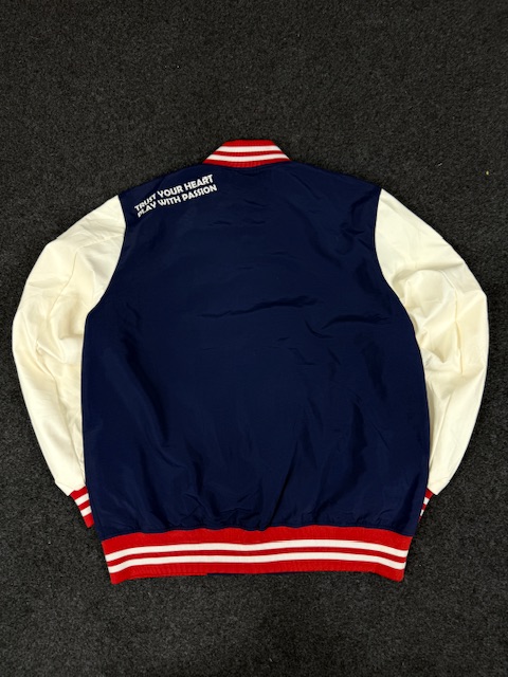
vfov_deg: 71.6
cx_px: 254
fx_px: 470
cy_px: 338
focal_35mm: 24
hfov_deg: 56.8
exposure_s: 1/100
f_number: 1.78
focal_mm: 6.76
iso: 64
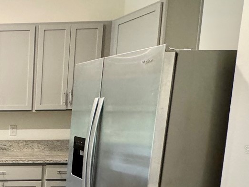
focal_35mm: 43
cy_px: 149
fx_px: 309
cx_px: -92
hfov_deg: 31.2
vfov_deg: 32.7
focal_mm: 2.22
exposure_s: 1/60
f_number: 2.2
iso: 320
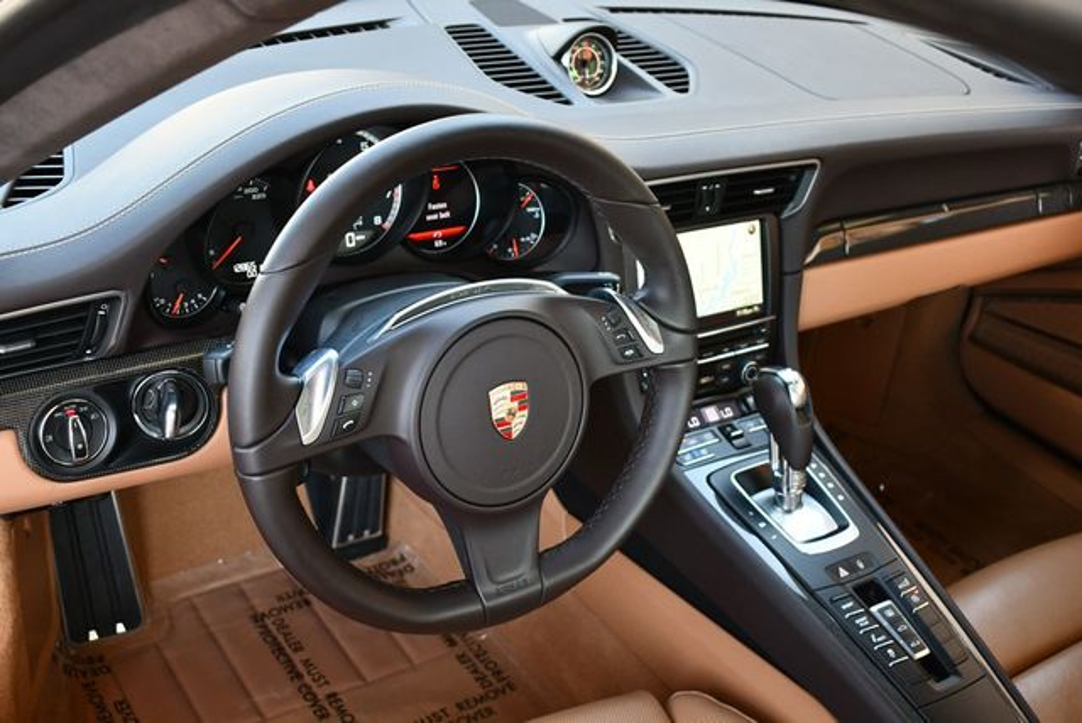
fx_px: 1324
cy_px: 362
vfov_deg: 30.6
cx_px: 541
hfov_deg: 44.5
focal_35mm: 44
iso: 800
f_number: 3.8
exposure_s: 1/200
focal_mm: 22
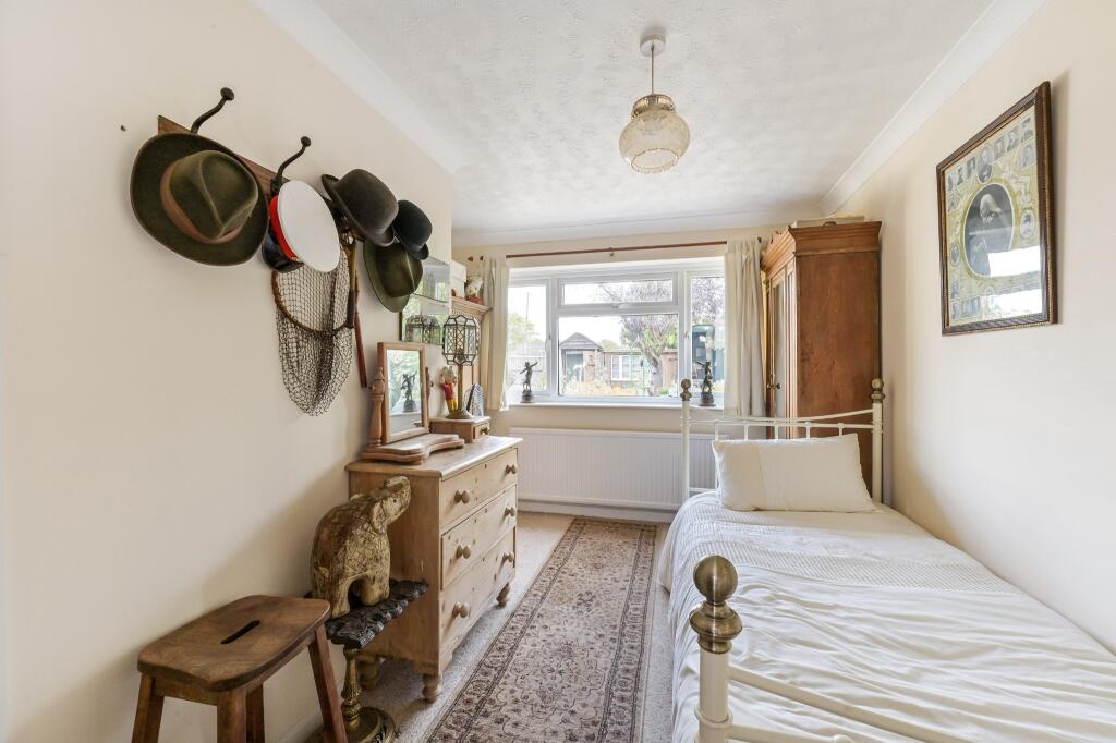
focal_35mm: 14
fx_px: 434
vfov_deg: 81.2
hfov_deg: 104.3
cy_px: 372
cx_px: 558
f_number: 16
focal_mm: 14
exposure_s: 1/6
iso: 400
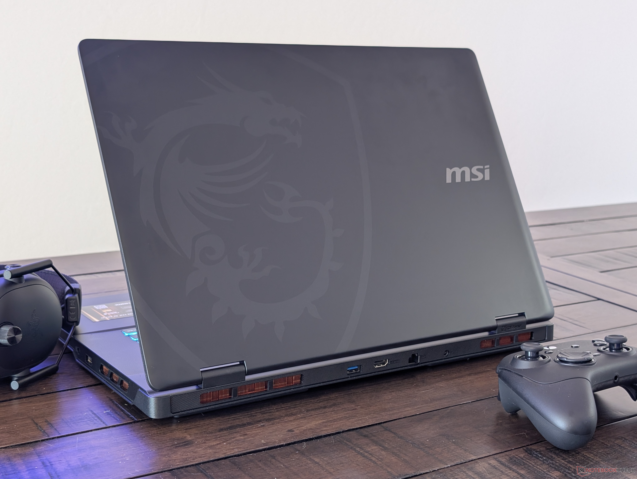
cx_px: 318
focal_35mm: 49
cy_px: 240
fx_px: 903
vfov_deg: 29.7
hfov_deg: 38.9
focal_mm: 6.9
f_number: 1.68
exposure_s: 1/55.4
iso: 147
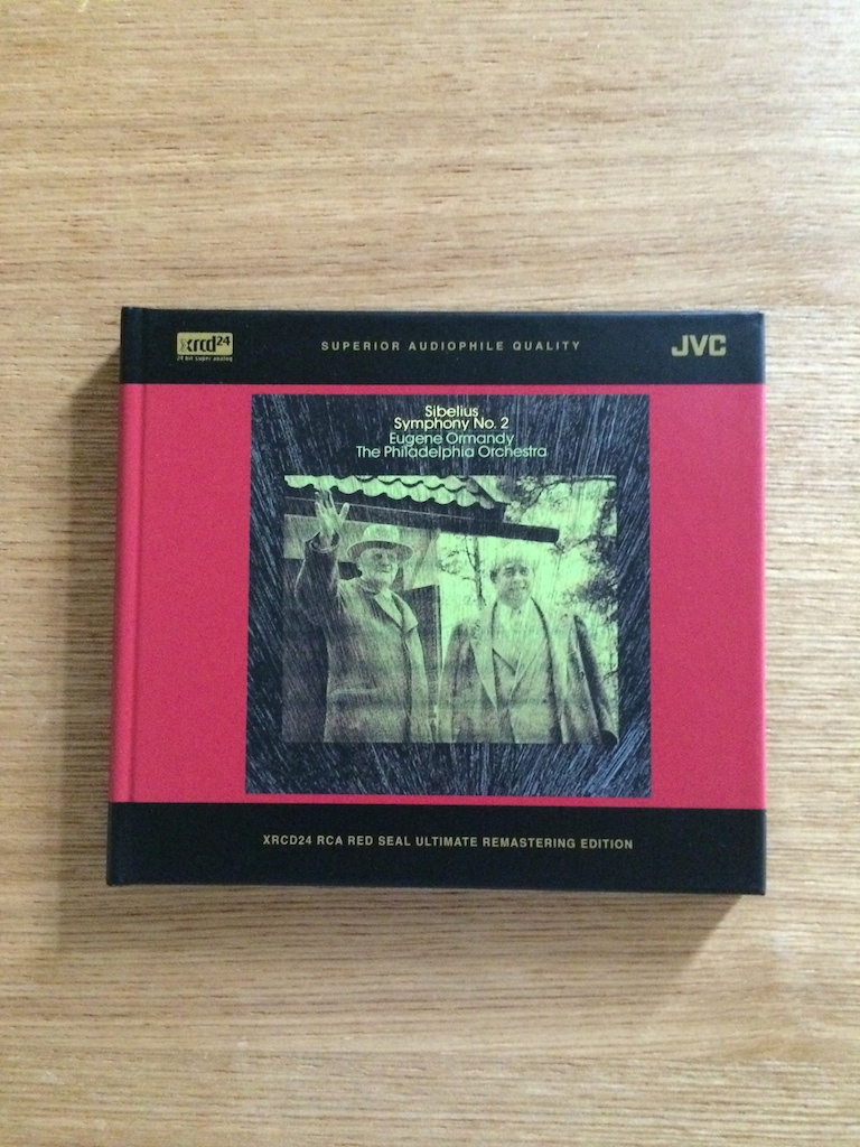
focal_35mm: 30
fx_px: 994
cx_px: 430
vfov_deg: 60.0
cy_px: 574
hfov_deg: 46.8
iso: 640
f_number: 2.2
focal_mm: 4.12
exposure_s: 1/15
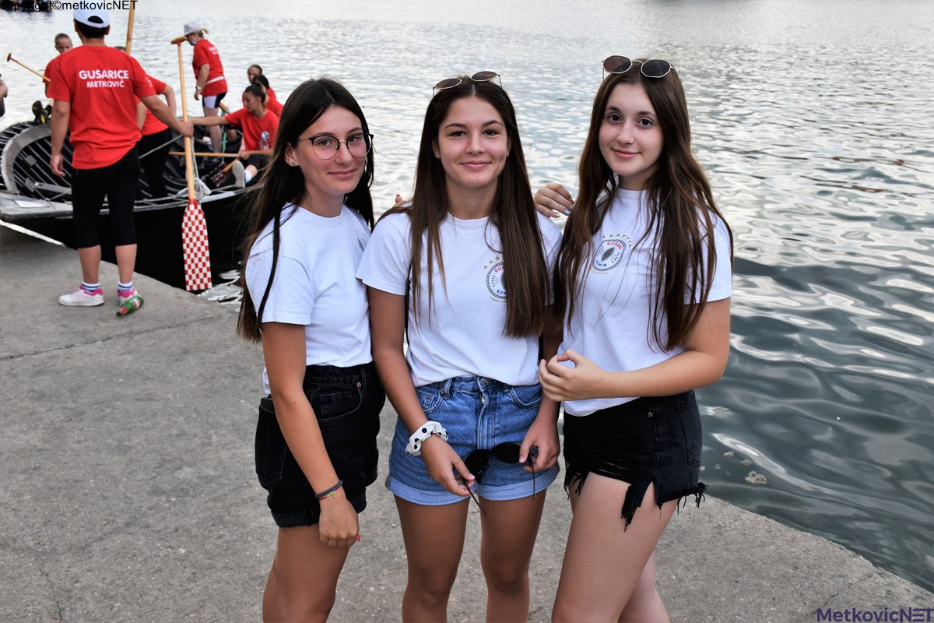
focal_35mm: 39
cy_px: 312
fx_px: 1012
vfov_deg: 34.2
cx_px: 467
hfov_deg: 49.6
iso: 400
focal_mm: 26
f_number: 7.1
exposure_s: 1/200
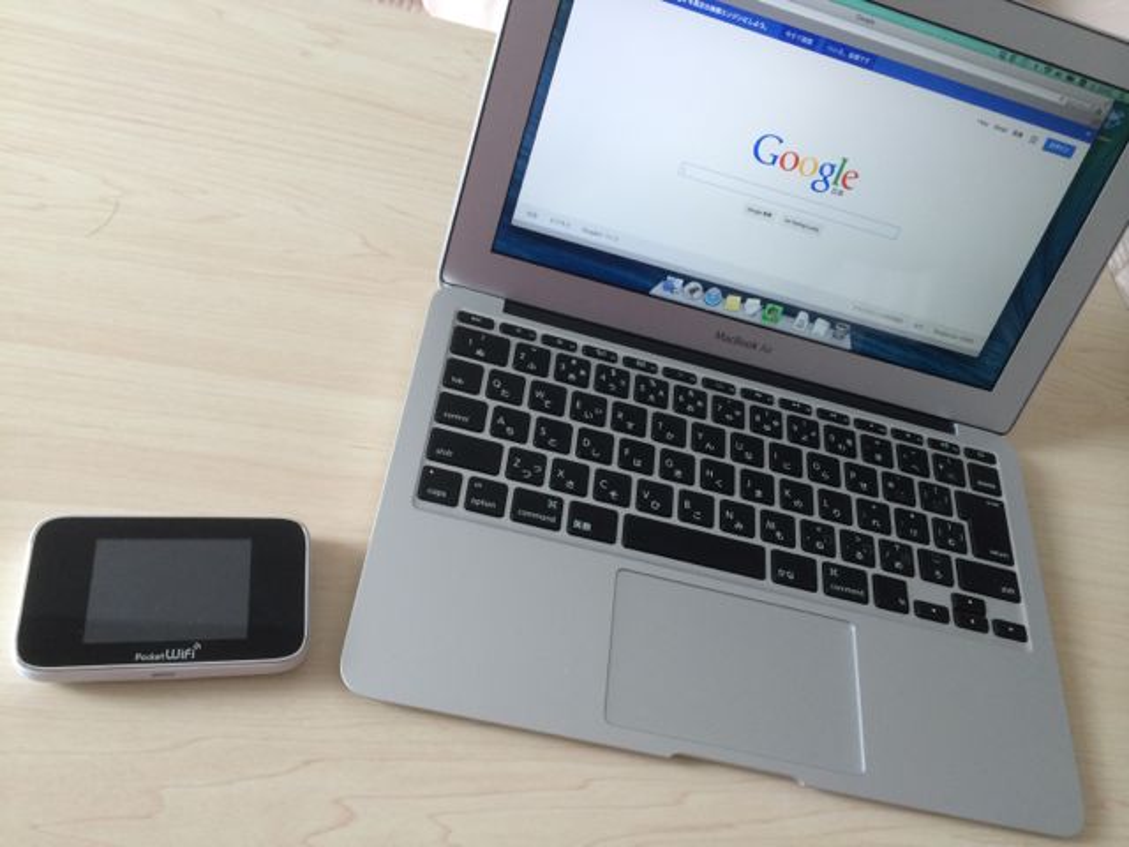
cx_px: 564
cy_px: 424
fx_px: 978
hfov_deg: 60.0
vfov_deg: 46.8
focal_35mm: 30
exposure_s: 1/30
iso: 50
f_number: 2.2
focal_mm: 4.12
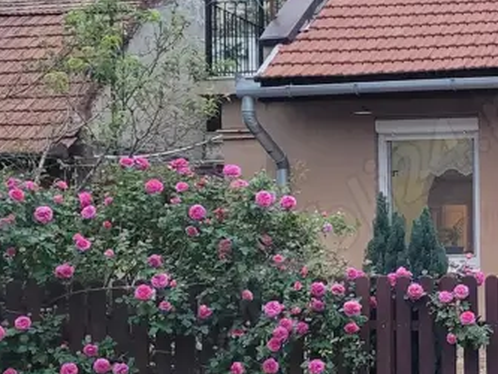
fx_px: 1123
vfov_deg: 18.9
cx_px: 565
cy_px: 217
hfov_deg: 23.3
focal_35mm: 78
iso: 250
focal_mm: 5.4
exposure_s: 1/100
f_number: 1.8
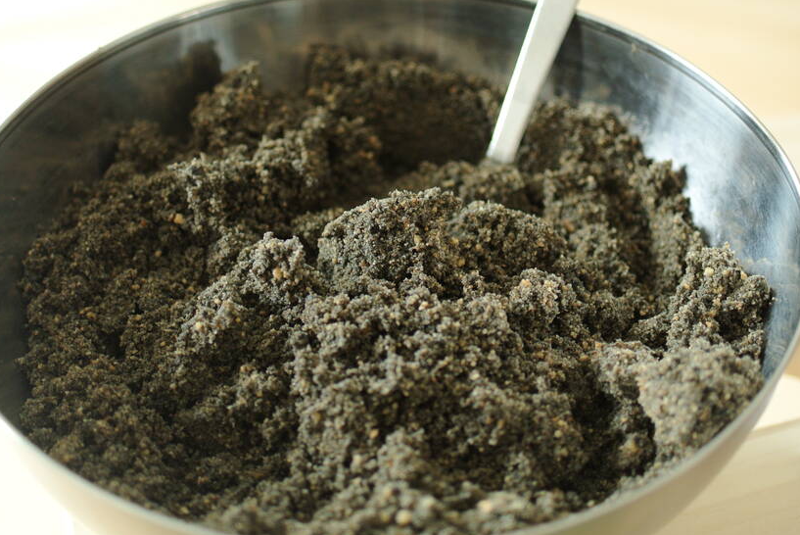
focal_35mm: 54
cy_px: 262
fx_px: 1201
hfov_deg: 36.8
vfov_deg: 25.1
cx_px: 383
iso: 220
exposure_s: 1/60
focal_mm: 18.5
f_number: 1.8
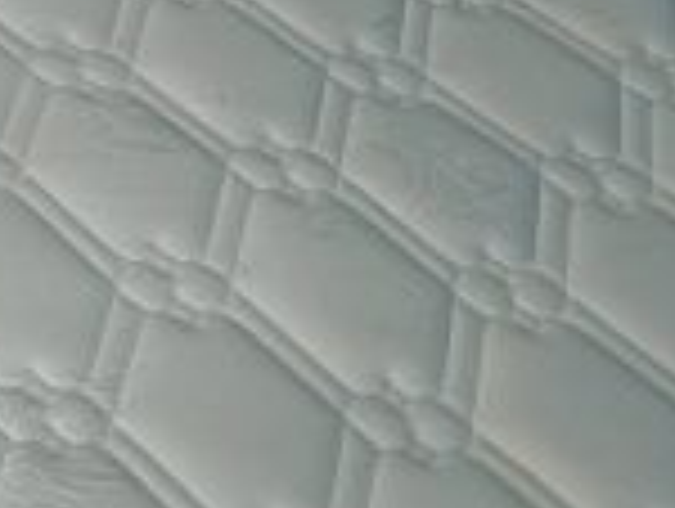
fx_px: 2500
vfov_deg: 10.0
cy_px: -764
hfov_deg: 13.1
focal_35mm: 128
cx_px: -716
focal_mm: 5.59
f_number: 1.88
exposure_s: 1/50.1
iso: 448
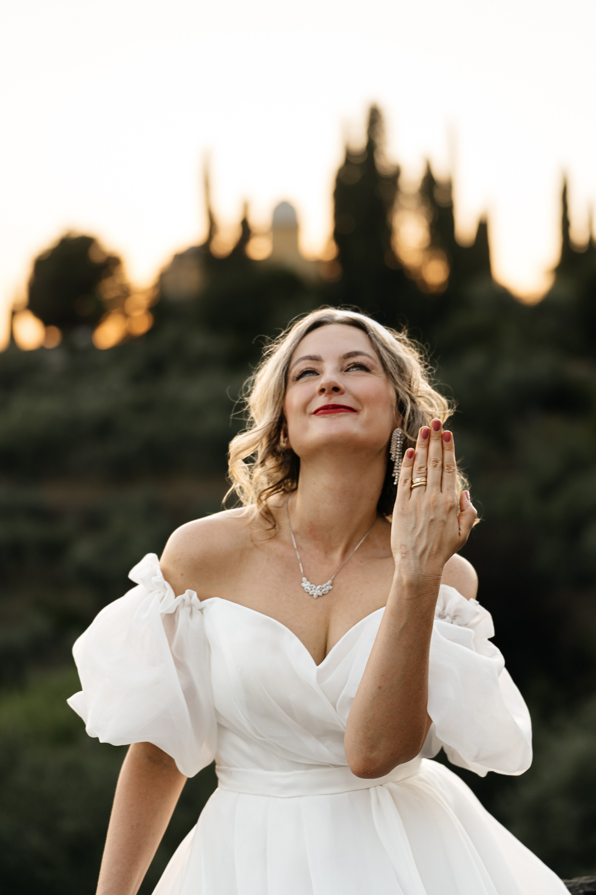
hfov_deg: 17.7
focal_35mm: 77
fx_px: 1912
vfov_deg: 26.3
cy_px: 448
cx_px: 298
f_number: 2.8
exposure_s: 1/125
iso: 50
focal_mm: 77
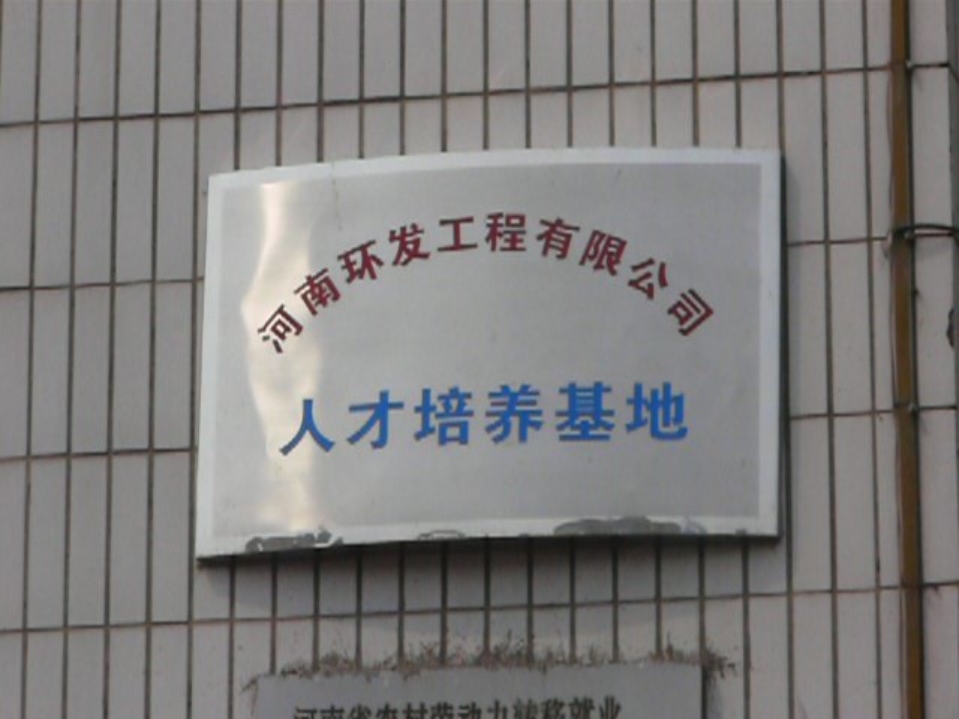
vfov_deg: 6.8
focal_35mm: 220
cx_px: 480
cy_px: 360
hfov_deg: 9.0
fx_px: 6095
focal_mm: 46.5
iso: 80
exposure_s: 1/100
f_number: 11
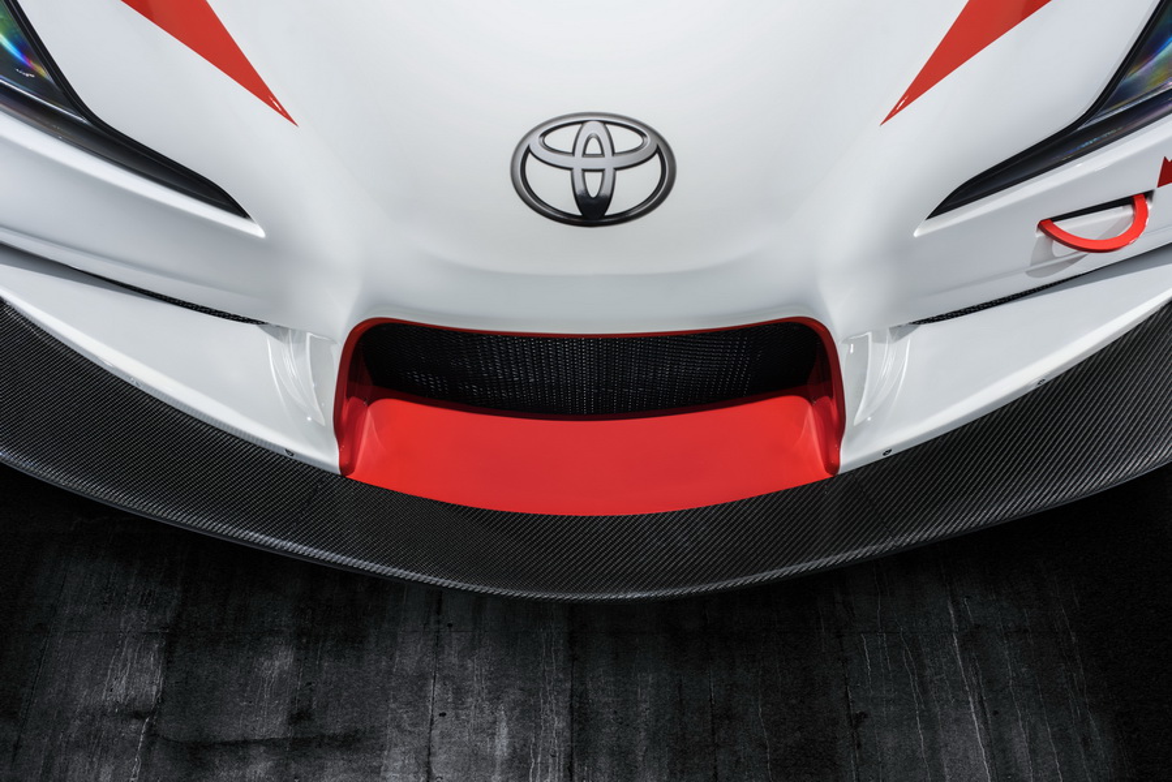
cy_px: 391
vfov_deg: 37.9
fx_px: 1140
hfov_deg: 54.4
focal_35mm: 35
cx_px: 586
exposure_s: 2
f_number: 9
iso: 100
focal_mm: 35
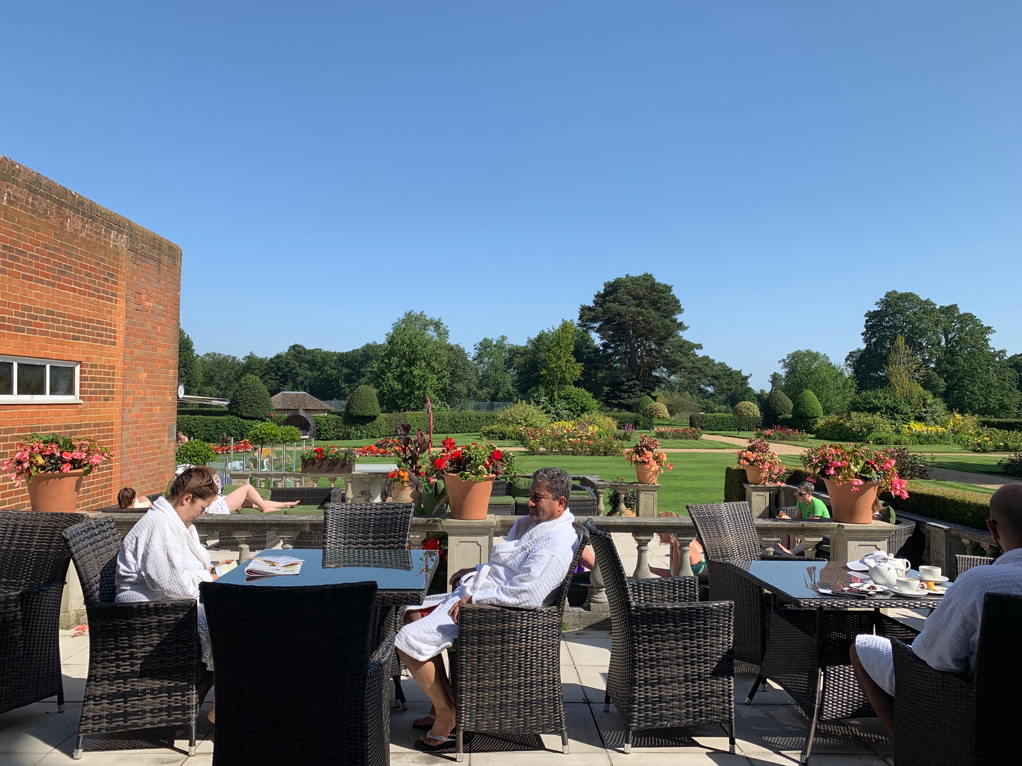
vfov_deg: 53.1
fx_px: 768
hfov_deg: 67.3
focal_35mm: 26
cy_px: 383
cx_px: 511
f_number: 1.8
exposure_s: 1/2033
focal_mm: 4.25
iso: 25
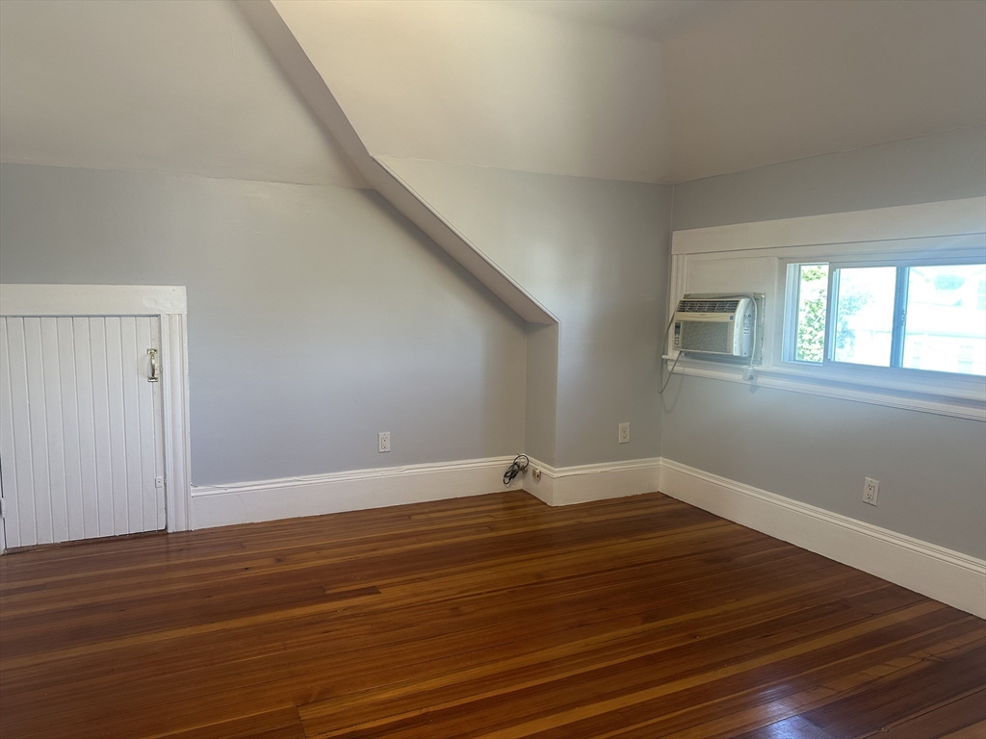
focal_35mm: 24
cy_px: 370
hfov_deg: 71.6
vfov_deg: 56.8
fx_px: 684
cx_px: 493
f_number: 1.78
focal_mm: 6.86
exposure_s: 1/120
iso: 125
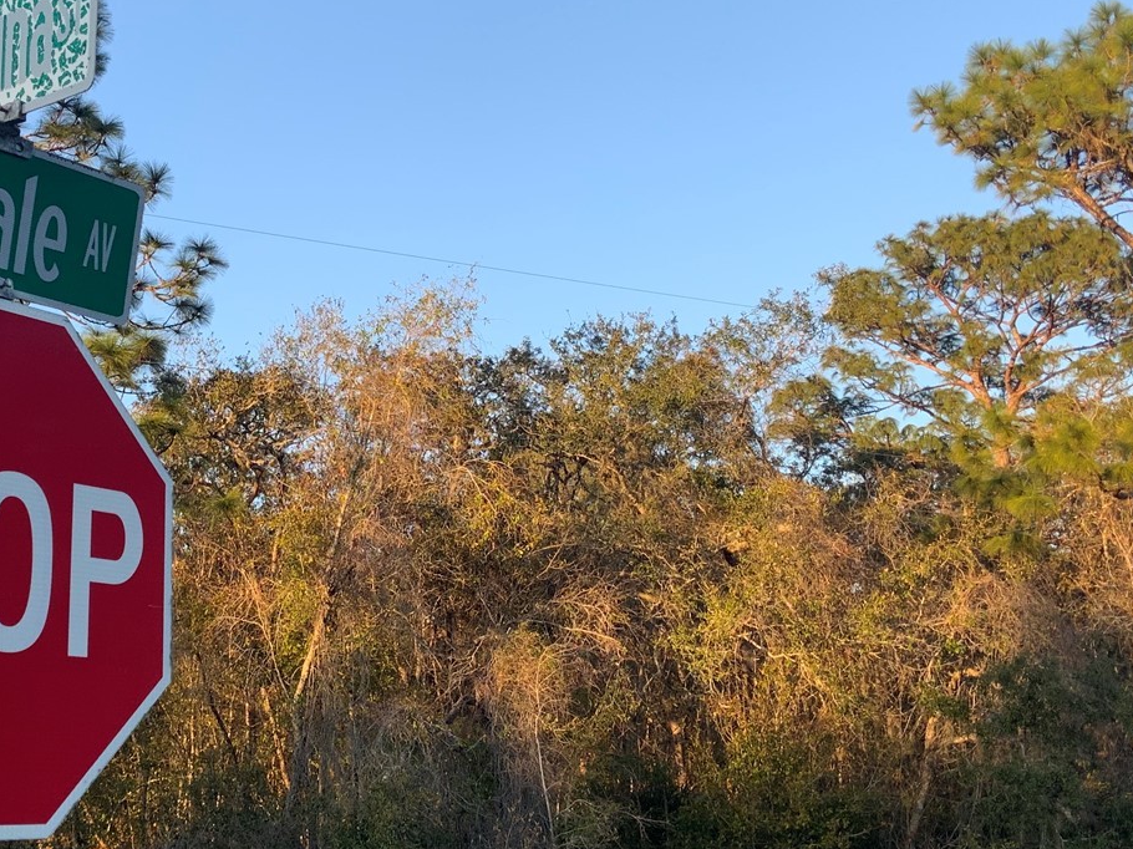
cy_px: 423
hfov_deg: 37.0
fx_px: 1669
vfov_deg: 28.5
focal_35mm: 51
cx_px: 354
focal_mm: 3
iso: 16
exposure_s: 1/367
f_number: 1.8
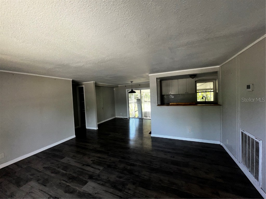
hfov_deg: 102.1
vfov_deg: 85.7
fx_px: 108
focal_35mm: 14
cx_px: 133
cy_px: 100
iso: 40
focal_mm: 2.22
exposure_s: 1/122
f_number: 2.2
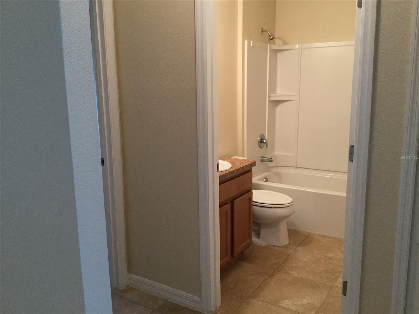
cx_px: 210
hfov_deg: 58.4
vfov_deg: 45.4
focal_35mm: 31
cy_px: 157
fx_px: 375
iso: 125
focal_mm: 3.3
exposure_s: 1/30
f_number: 2.4
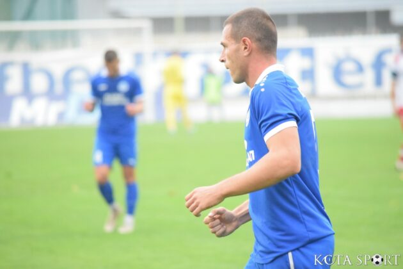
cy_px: 134
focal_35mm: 390
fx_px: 4365
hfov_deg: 5.3
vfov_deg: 3.5
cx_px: 202
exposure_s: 1/1000
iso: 6400
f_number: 5.6
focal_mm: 260
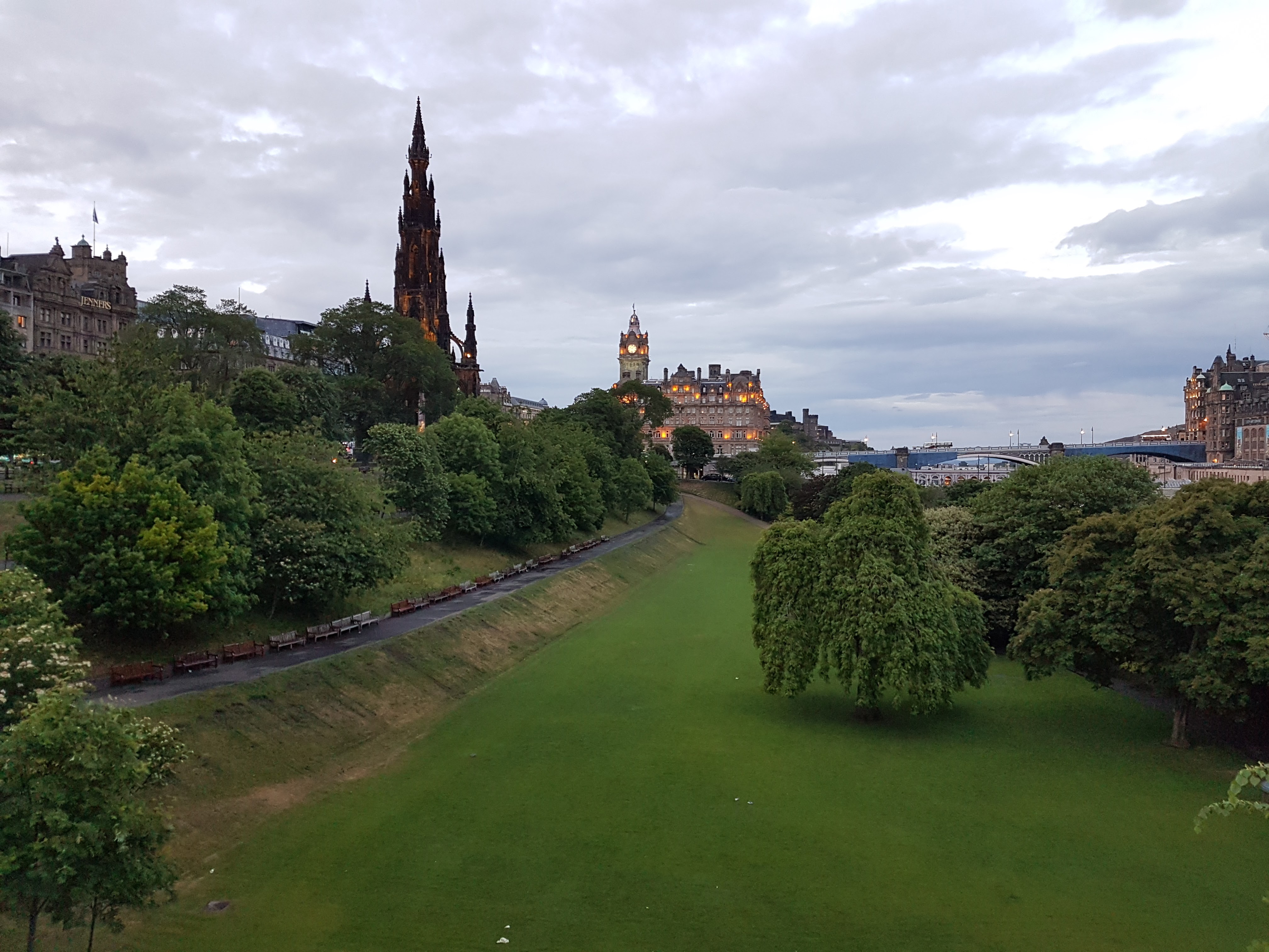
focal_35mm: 26
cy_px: 476
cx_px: 634
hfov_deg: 67.3
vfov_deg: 53.1
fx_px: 953
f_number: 1.7
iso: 160
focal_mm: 4.2
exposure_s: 1/33
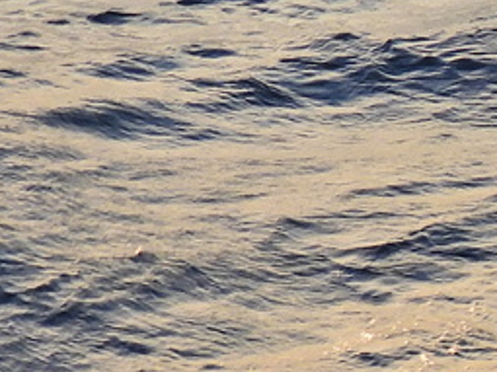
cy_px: 263
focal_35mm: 627
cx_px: 922
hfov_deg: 3.1
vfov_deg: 2.4
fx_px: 8998
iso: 100
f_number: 4
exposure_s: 1/160
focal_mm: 22.3
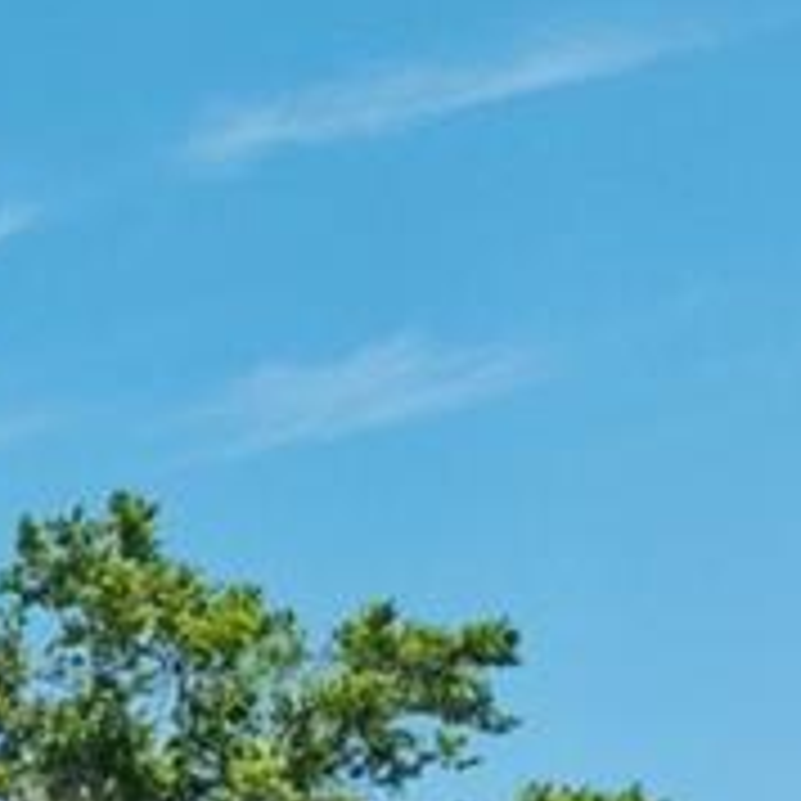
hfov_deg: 12.6
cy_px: 1552
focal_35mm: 107
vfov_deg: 14.0
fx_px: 2801
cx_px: -1143
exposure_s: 1/100
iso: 100
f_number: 8
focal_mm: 14
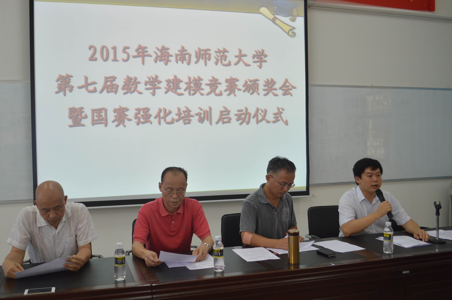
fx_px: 427
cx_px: 196
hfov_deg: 55.7
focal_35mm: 34
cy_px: 160
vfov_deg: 38.8
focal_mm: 20
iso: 400
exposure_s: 1/50
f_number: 3.8
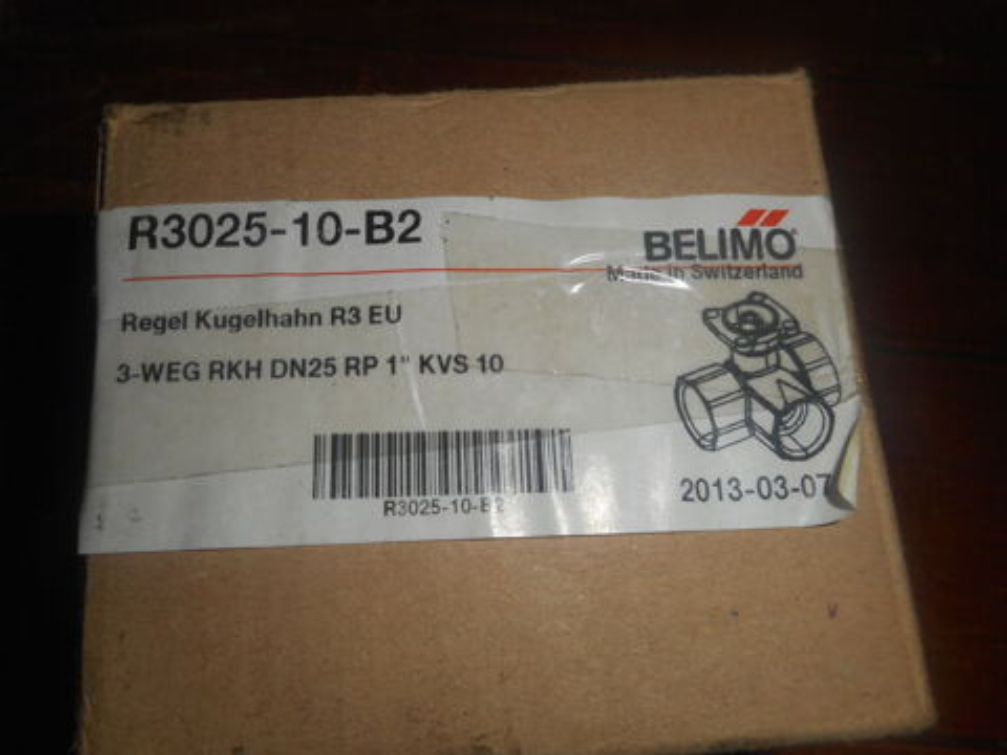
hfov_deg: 69.4
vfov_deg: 54.9
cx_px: 504
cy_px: 378
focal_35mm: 25
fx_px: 727
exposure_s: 1/25
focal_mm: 4.5
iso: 80
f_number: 10.5
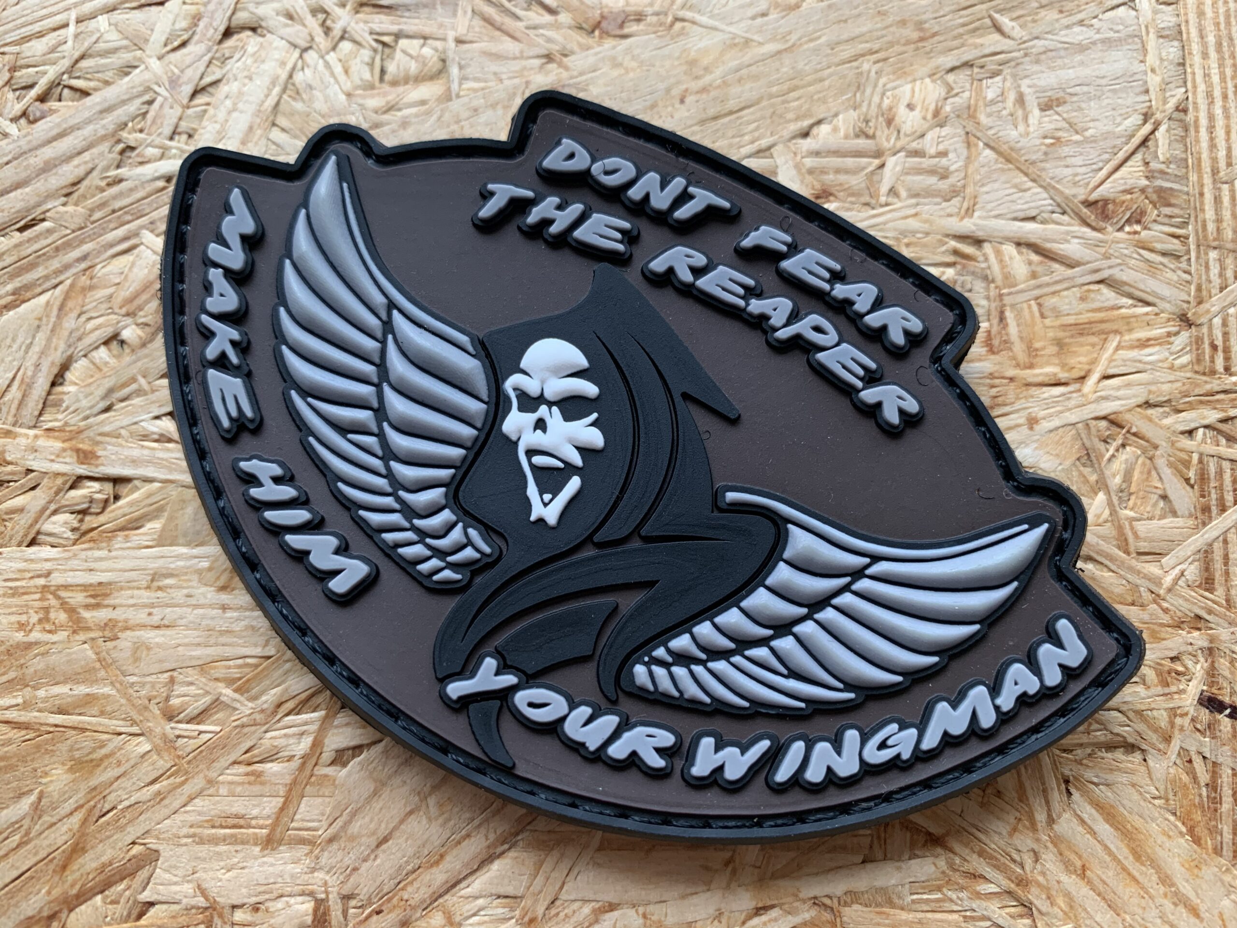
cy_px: 464
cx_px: 618
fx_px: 929
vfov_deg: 53.1
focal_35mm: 26
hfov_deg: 67.3
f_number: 1.8
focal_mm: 4.25
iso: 125
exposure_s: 1/60
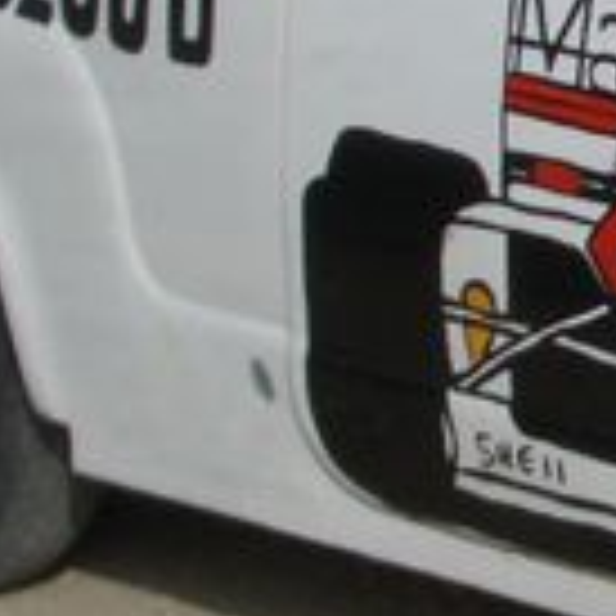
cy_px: 0
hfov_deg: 7.9
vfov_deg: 8.3
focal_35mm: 211
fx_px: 4248
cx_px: 1210
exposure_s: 1/1000
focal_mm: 6.8
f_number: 4.6
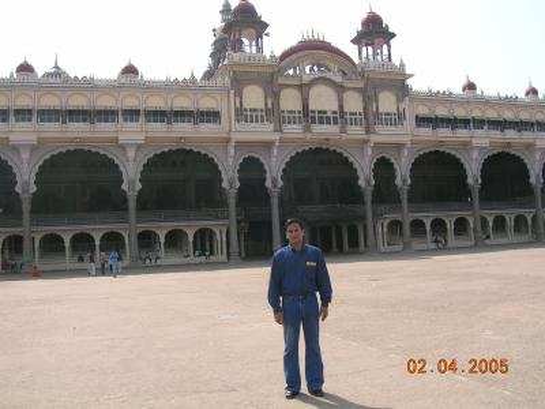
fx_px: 551
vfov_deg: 40.7
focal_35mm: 35
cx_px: 272
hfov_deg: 52.6
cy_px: 204
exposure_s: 1/291
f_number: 4.8
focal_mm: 5.4
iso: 50
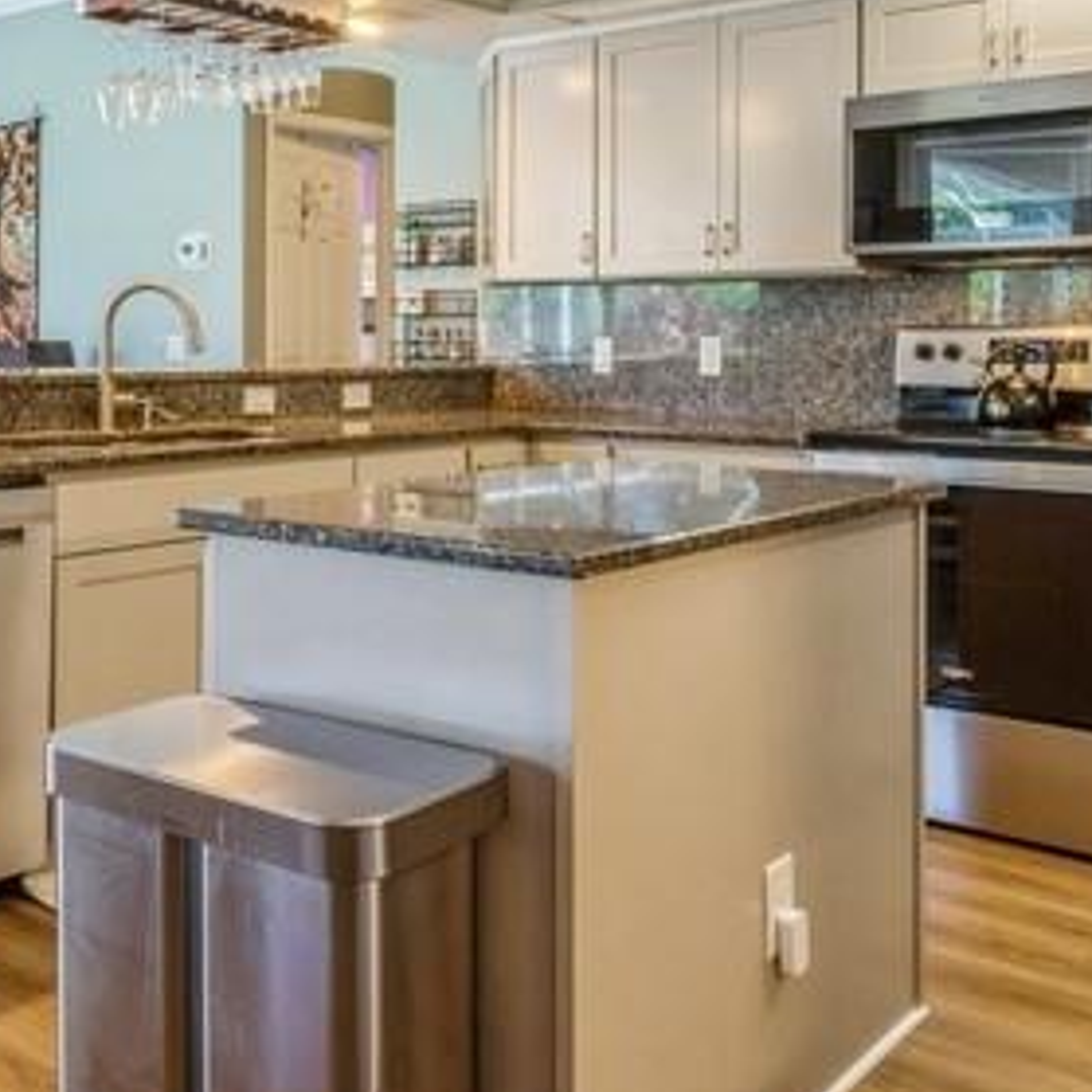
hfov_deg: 41.2
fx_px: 1435
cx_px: 384
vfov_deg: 40.8
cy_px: 315
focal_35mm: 40
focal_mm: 11
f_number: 8
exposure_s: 1/6
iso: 200
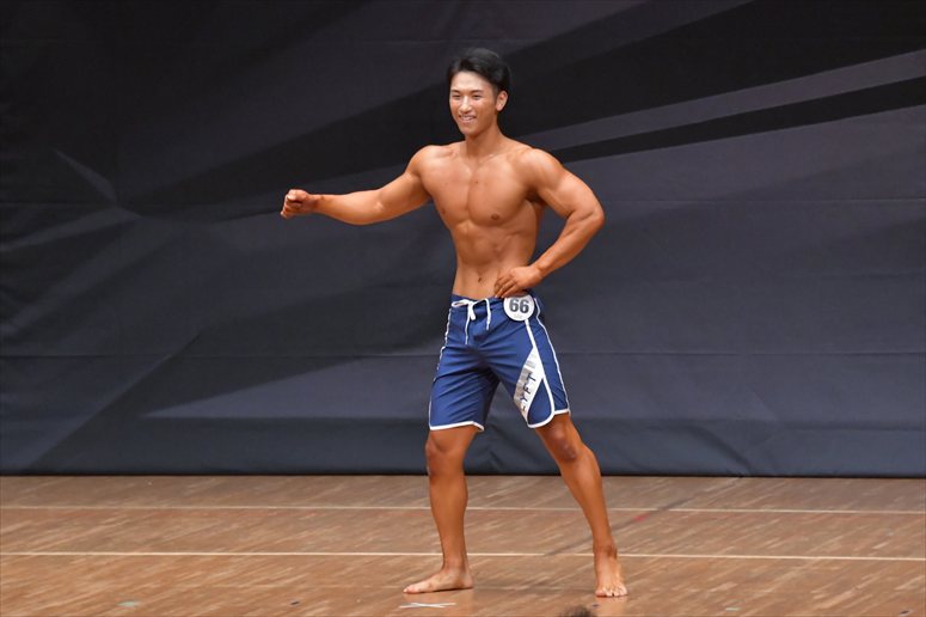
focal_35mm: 285
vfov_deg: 4.8
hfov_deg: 7.2
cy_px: 308
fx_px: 7327
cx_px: 463
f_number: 5.6
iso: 6400
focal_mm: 190
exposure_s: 1/400
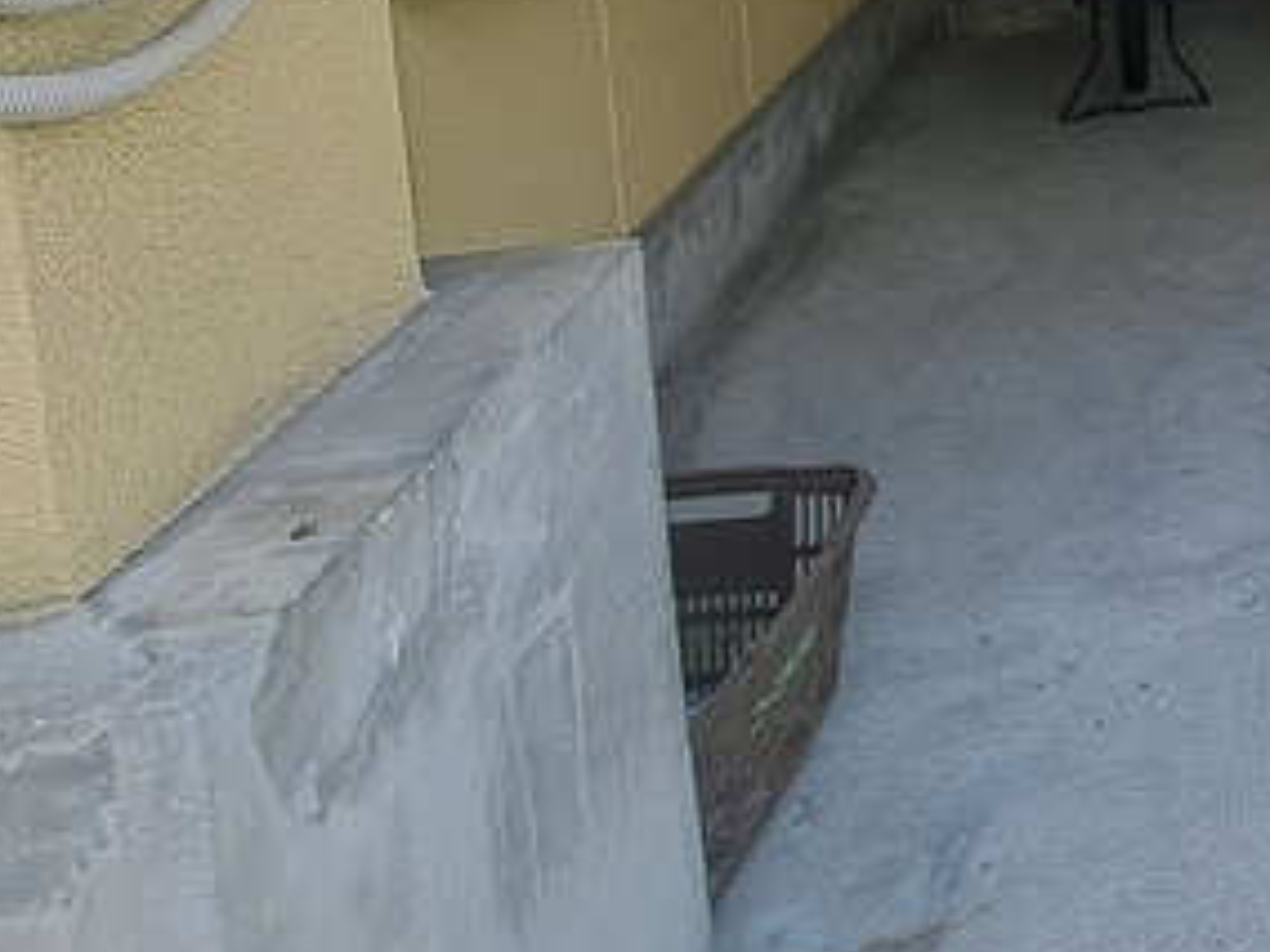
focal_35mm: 44
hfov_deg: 29.5
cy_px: -317
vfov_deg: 27.1
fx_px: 1614
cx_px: 1825
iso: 50
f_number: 2.2
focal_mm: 1.74
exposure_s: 1/258
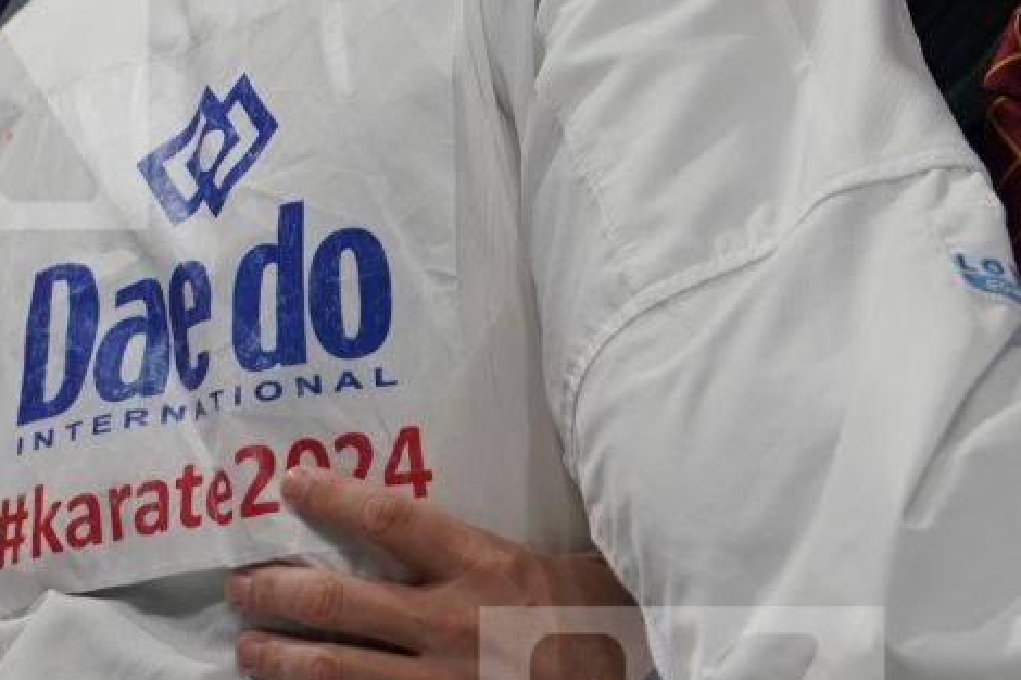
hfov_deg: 4.0
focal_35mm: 513
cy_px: 33
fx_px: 14543
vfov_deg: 2.7
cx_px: 682
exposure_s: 1/500
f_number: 2.8
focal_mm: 134
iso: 400
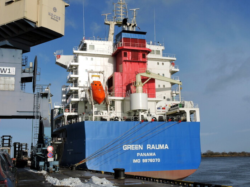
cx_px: 135
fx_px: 332
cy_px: 81
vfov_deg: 31.5
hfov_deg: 41.2
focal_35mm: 46
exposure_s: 1/1250
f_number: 5.3
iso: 100
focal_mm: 7.2
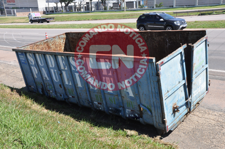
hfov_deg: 46.5
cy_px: 74
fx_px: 262
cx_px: 112
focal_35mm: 42
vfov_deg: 31.8
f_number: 13
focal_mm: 28
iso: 1600
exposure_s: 1/640
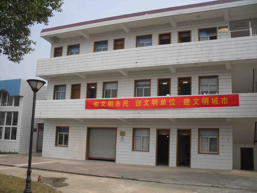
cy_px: 96
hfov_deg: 52.6
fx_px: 260
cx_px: 128
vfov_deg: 40.7
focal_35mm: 35
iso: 80
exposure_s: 1/133
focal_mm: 6.3
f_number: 7.6
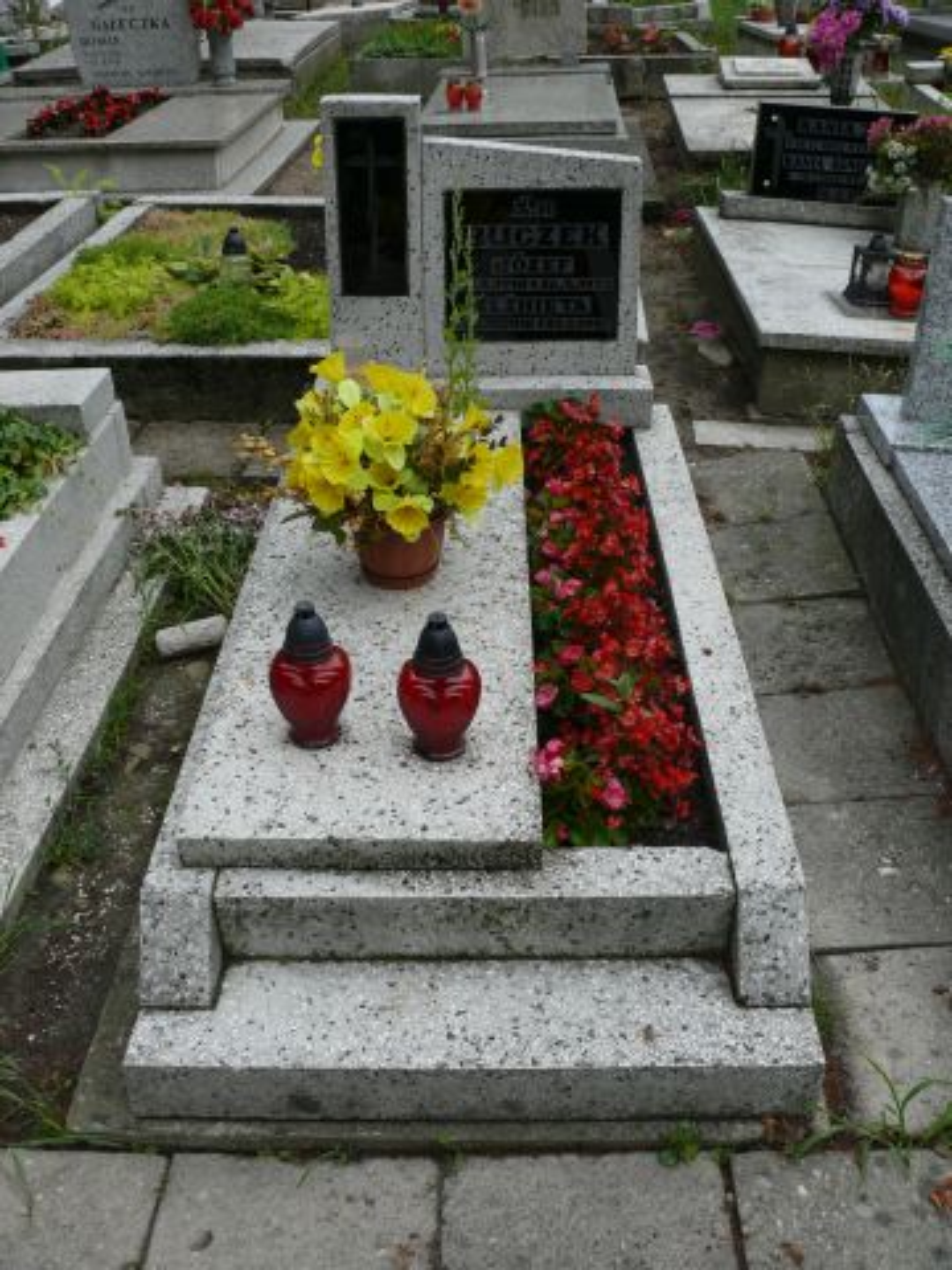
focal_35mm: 35
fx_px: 1283
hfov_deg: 40.7
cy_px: 635
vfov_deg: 52.6
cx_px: 476
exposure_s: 1/125
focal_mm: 7.4
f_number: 4
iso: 100
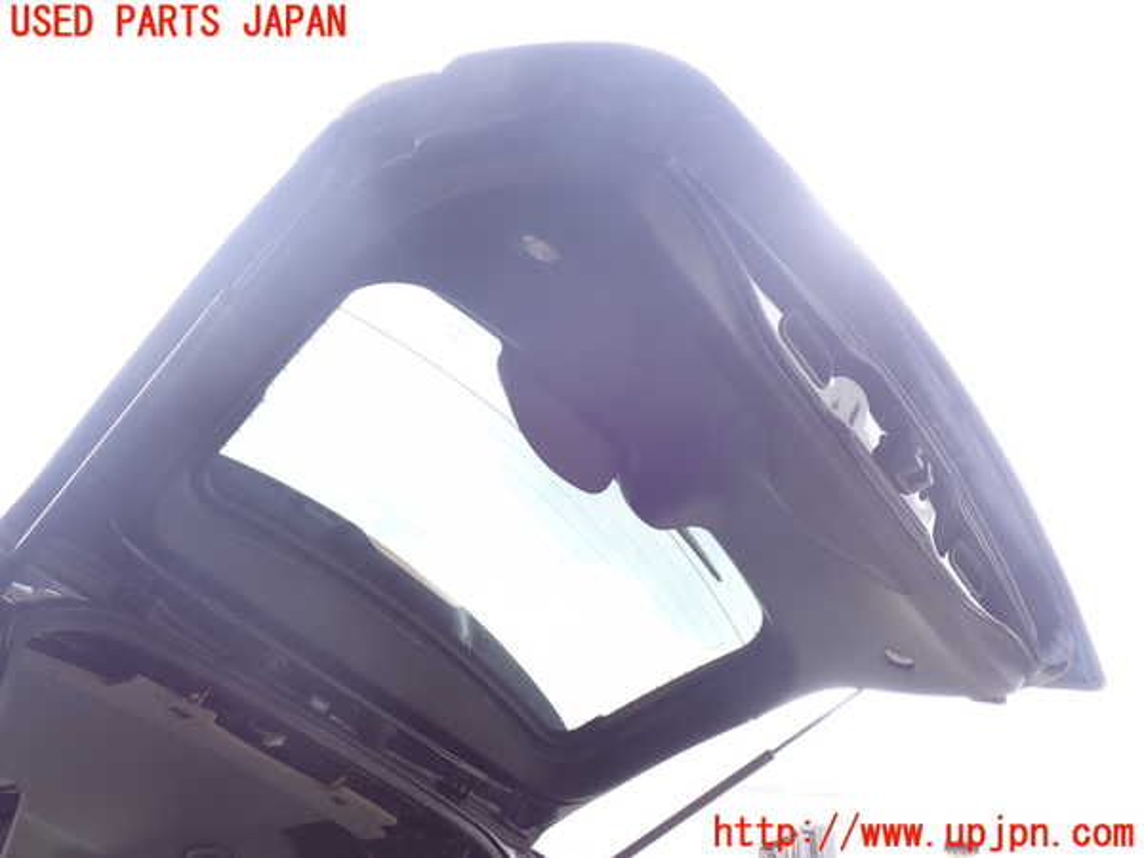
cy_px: 429
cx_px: 572
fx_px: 991
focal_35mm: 30
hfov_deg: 60.0
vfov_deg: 46.8
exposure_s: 1/80
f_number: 3.2
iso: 100
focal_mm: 5.4
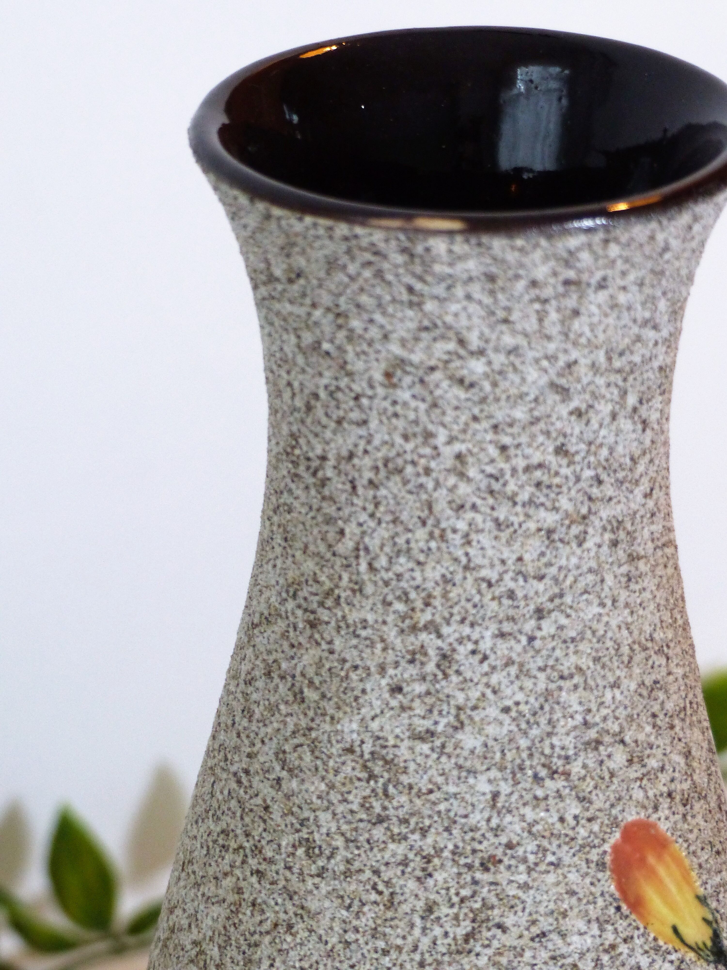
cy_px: 485
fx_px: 6497
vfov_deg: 8.5
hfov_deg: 6.4
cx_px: 364
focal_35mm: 232
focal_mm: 37.9
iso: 400
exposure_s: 1/40
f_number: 2.8
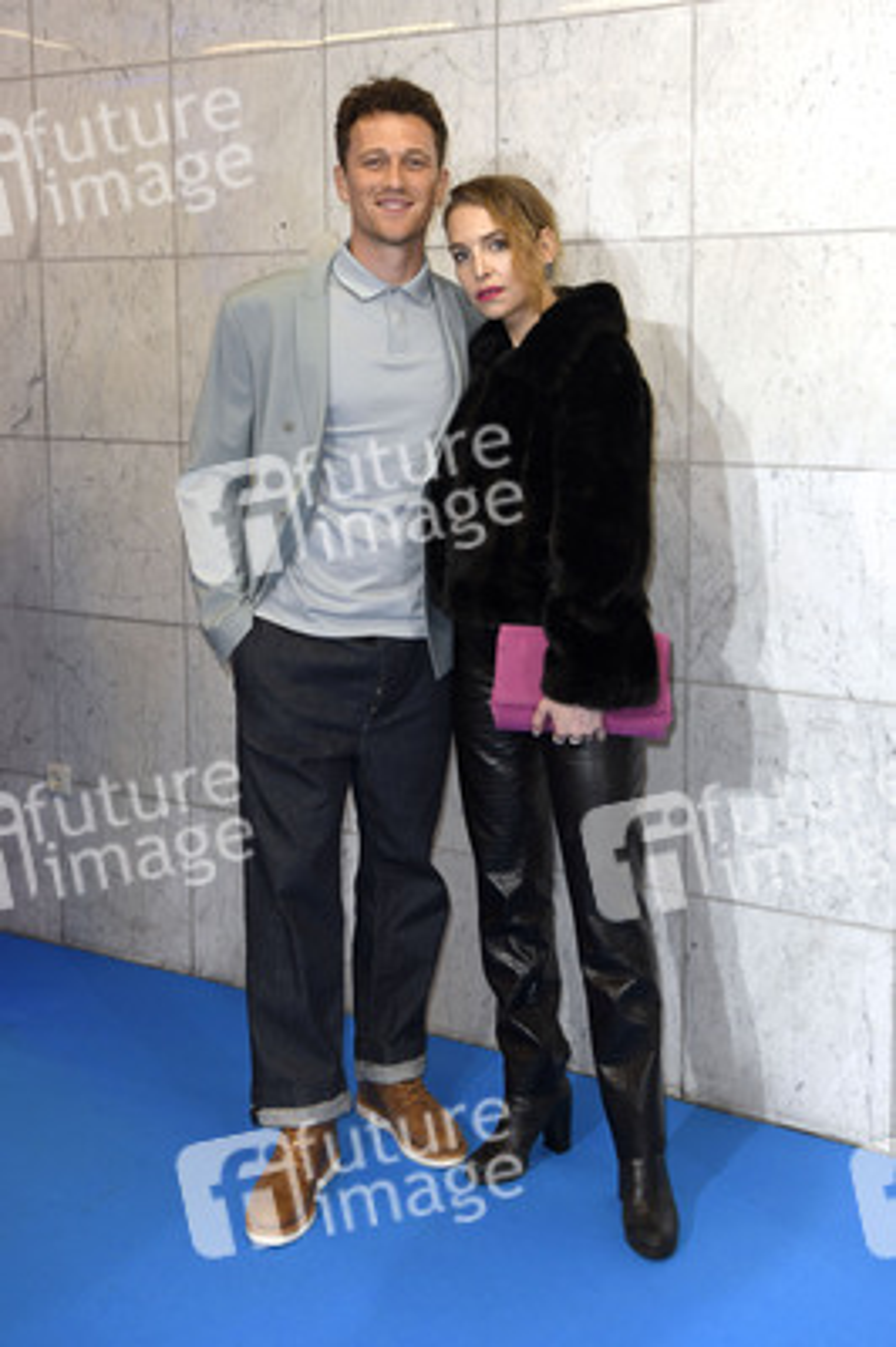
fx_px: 1496
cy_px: 674
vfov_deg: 48.5
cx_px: 448
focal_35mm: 40
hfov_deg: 33.3
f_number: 5
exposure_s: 1/125
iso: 1000
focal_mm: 40
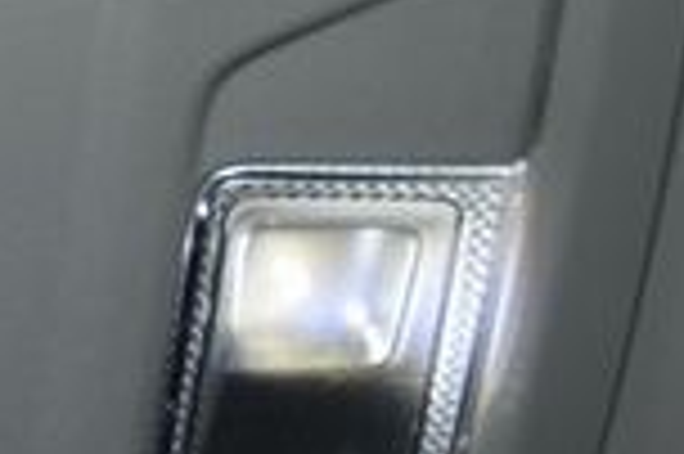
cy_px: 214
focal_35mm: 158
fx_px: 3001
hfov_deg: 12.3
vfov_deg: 8.7
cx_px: -374
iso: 450
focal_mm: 25
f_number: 3.8
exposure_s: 1/50
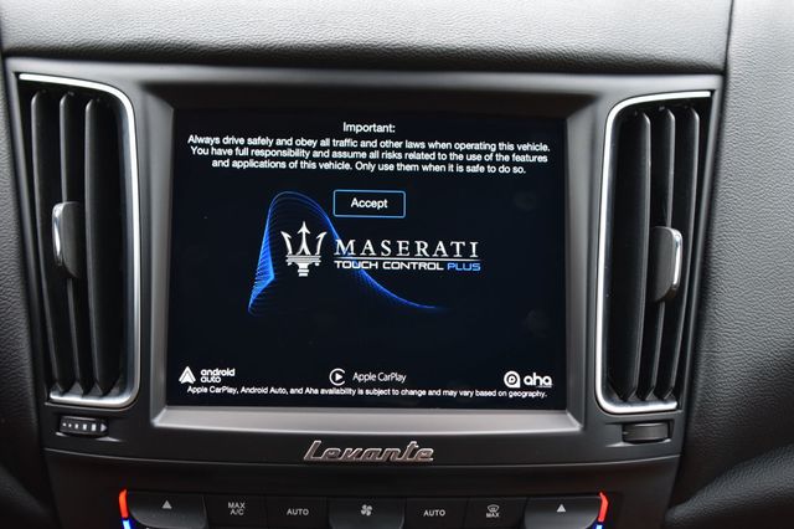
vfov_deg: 16.5
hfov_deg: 24.6
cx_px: 397
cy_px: 264
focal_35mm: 82
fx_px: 1819
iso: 400
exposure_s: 1/20
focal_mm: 55
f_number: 6.3
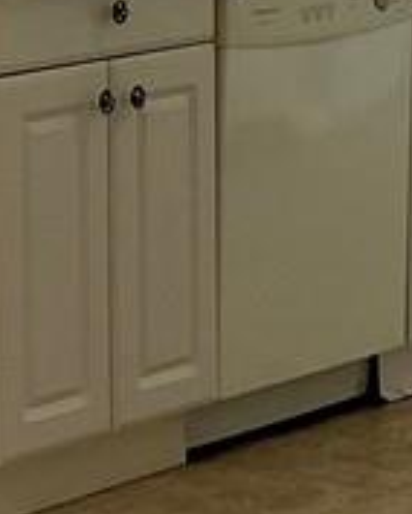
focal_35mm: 229
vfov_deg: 8.4
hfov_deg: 6.6
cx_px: -331
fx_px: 3484
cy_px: -64
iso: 50
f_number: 1.5
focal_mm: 5.7
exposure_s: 1/555
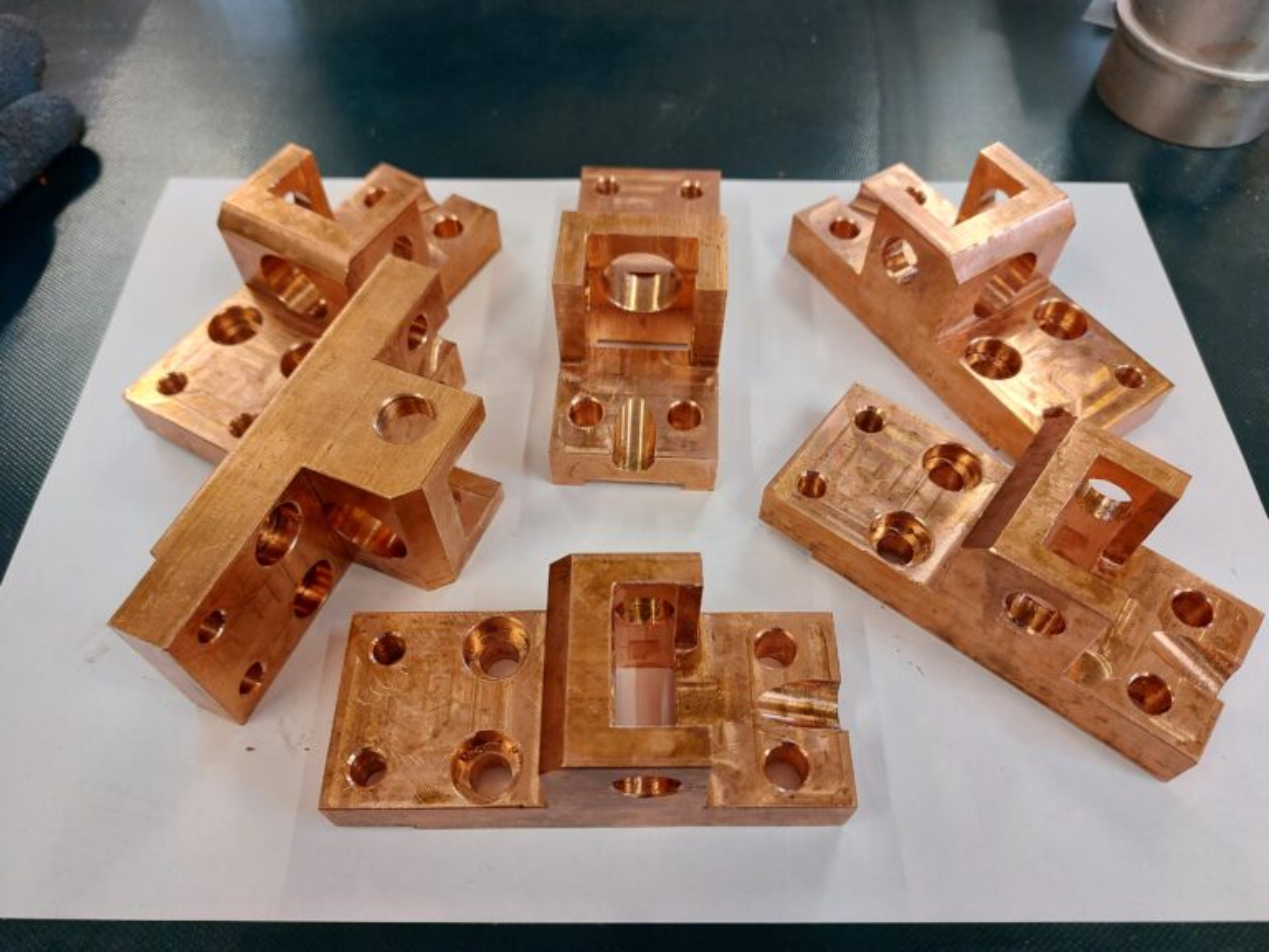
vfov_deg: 56.8
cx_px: 634
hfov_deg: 71.6
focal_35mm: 24
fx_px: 880
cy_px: 476
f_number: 1.8
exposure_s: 1/50
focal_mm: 5.23
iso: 100
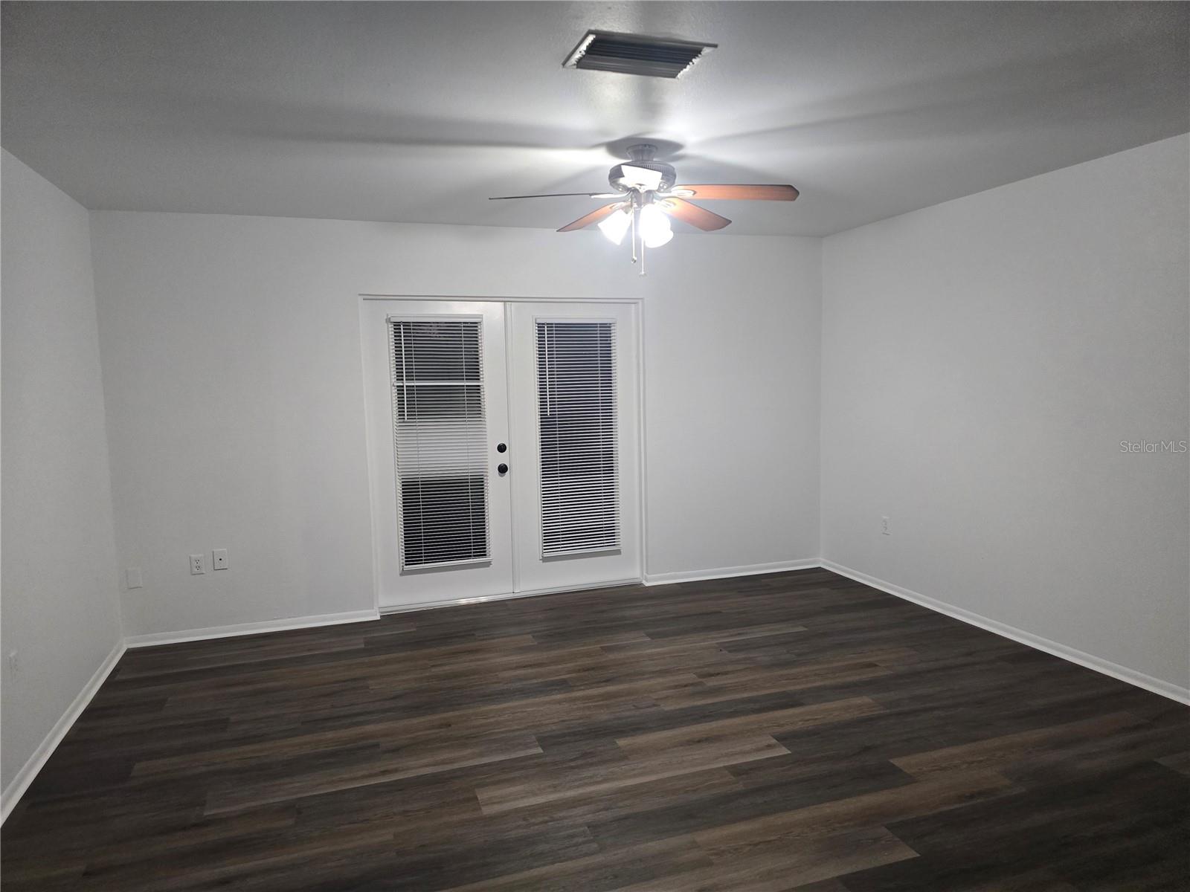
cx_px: 595
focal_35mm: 23
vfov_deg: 58.9
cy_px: 446
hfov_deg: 73.9
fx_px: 791
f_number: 1.7
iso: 500
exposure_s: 1/120
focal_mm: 6.3
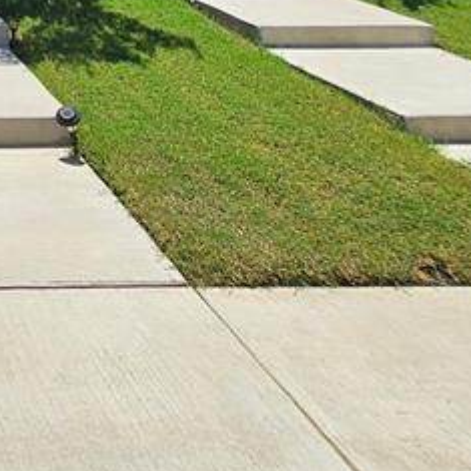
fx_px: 770
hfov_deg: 26.4
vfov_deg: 24.5
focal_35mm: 50
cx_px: -204
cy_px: -273
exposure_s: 1/2708
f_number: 2.2
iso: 50
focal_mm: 2.2
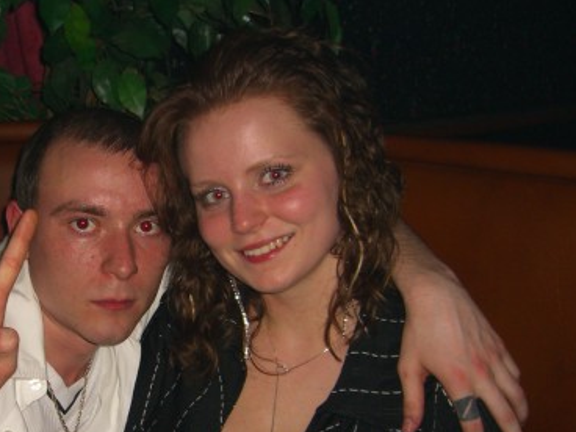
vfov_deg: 23.4
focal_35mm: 62
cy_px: 326
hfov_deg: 30.4
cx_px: 114
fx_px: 1032
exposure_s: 1/60
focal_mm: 7.9
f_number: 2.8
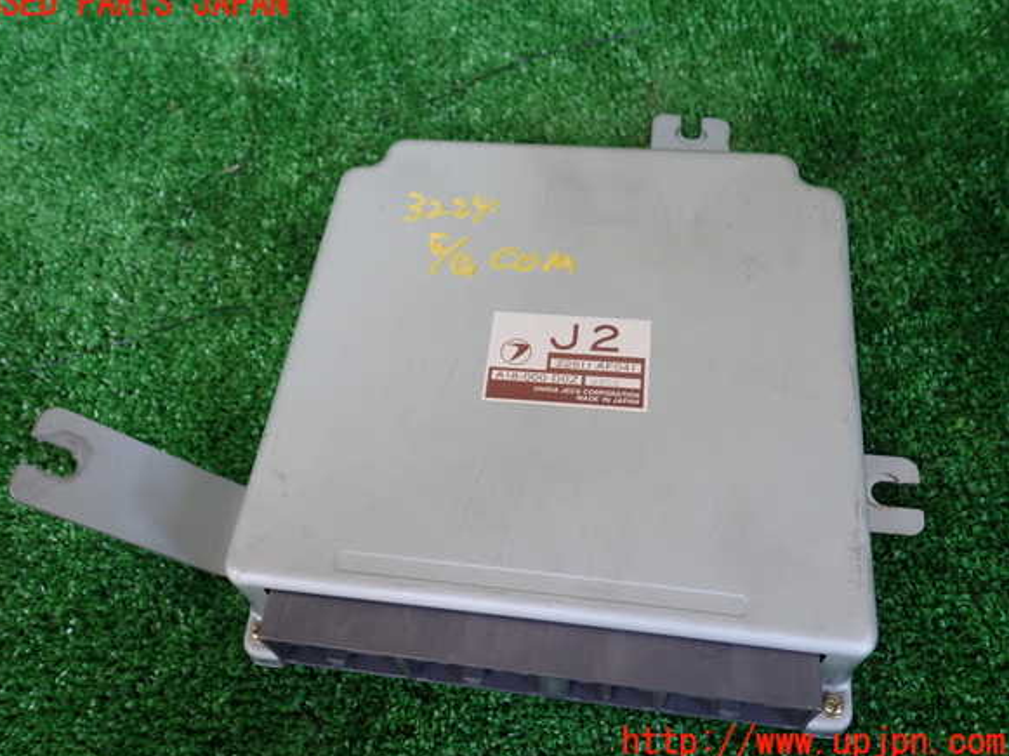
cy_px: 374
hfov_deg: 58.4
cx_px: 493
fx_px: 903
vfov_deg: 45.4
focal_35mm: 31
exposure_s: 1/125
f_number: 2.3
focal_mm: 5.4
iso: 160
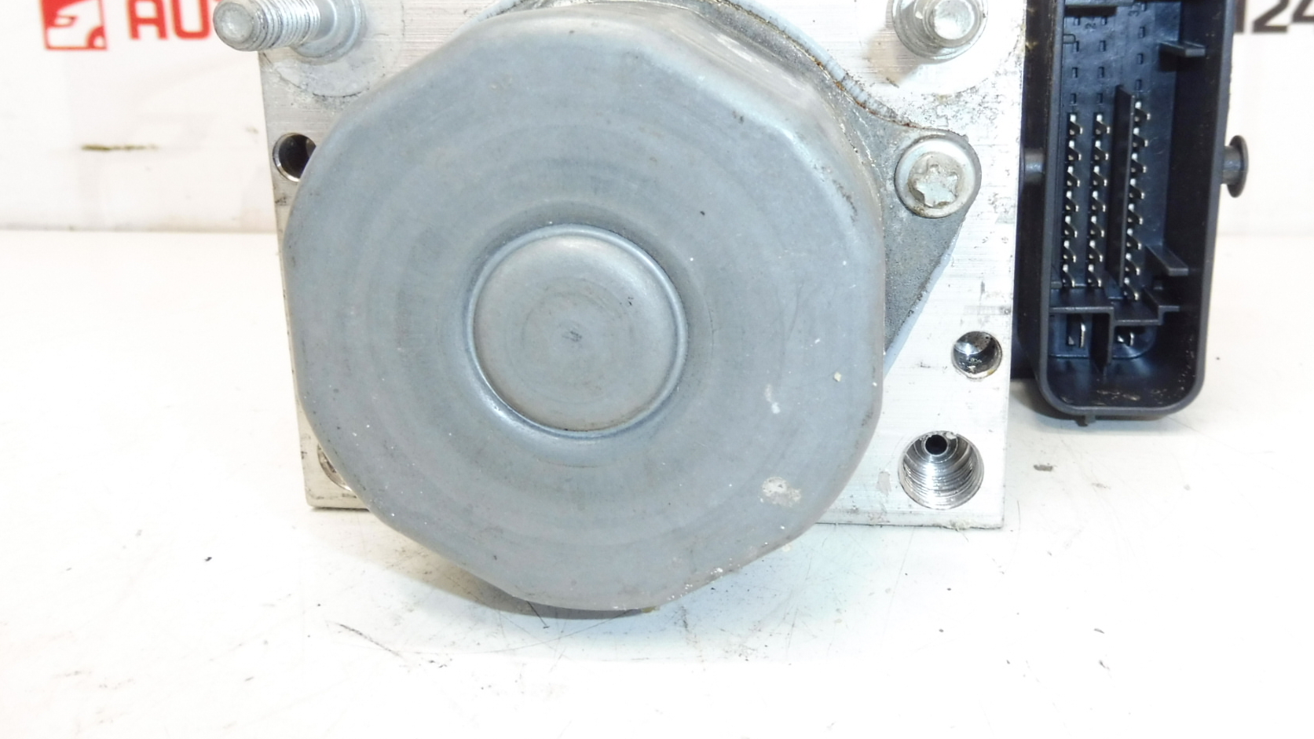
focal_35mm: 32
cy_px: 254
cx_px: 757
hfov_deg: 60.7
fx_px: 1115
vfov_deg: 36.3
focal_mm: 4.3
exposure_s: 1/60
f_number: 3.5
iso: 200
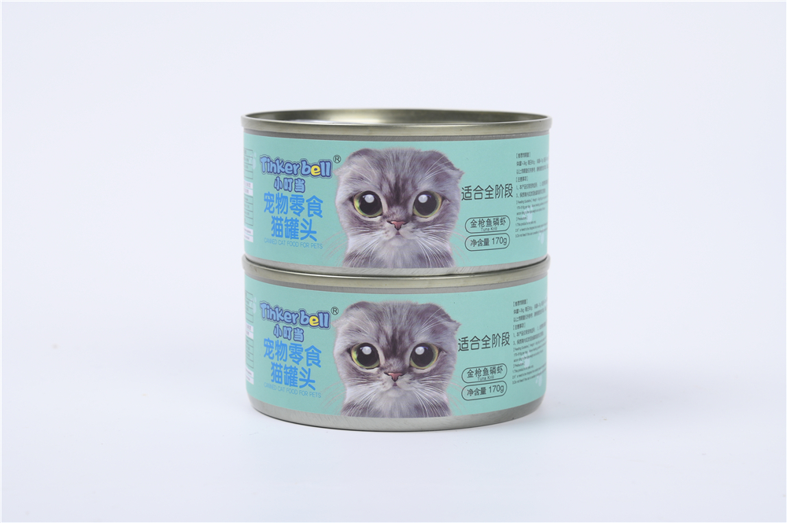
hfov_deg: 17.1
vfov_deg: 11.4
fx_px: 2621
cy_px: 262
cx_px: 394
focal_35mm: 120
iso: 100
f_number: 11
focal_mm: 120
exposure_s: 1/125
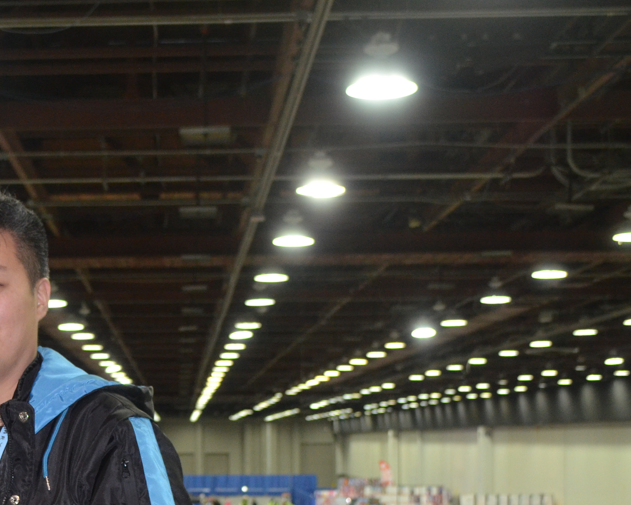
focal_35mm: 78
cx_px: 50
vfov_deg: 19.4
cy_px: 419
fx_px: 1457
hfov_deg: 23.7
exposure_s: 1/60
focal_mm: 26
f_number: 4.2
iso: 1100
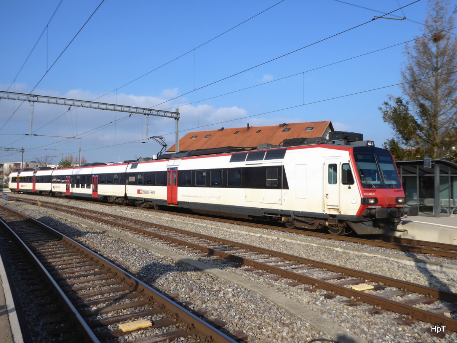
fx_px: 422
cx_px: 228
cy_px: 172
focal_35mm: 32
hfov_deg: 56.8
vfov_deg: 44.2
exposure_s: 1/500
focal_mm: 5.4
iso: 80
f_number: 3.5
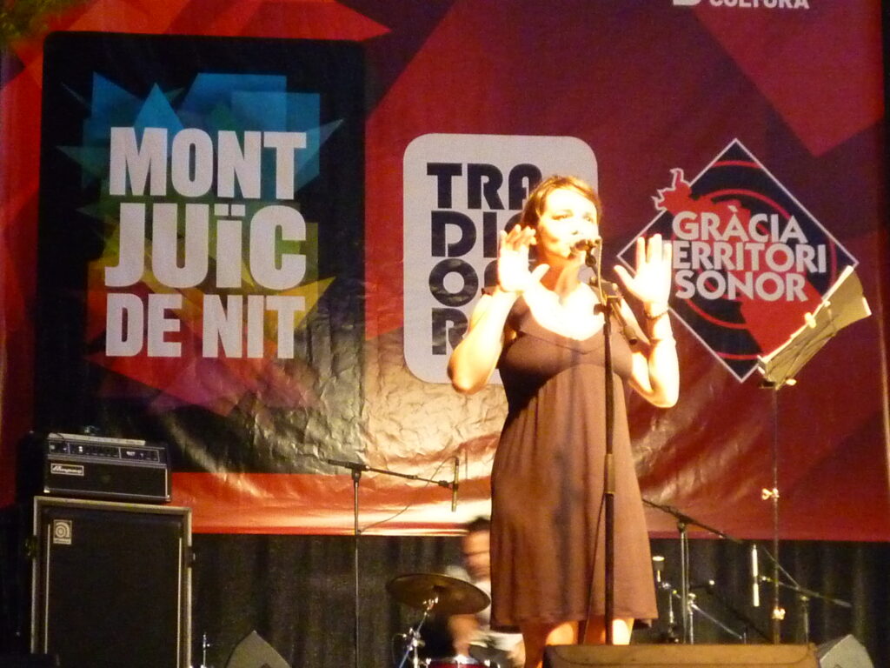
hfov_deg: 17.7
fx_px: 2854
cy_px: 334
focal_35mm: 111
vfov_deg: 13.3
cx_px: 445
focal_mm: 10
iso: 800
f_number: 5.2
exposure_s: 1/8
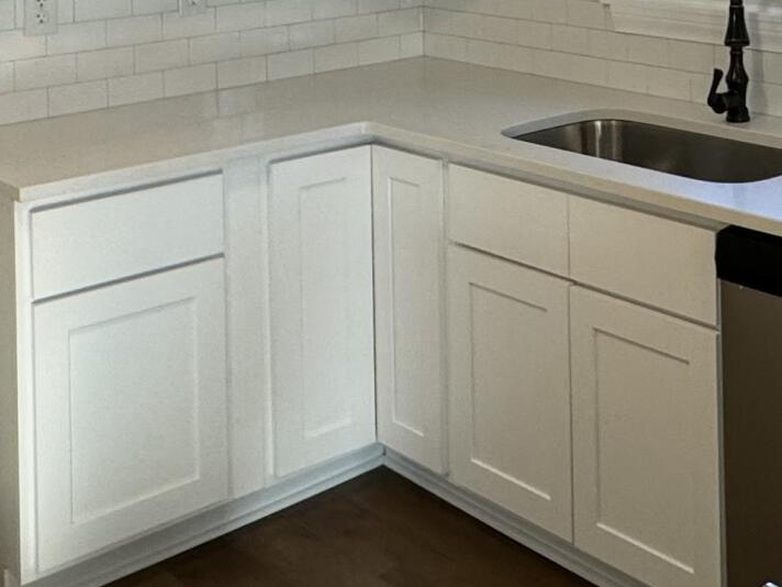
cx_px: 637
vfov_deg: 22.4
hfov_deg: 31.8
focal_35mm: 59
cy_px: -162
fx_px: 1333
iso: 160
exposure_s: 1/120
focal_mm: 2.22
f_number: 2.2
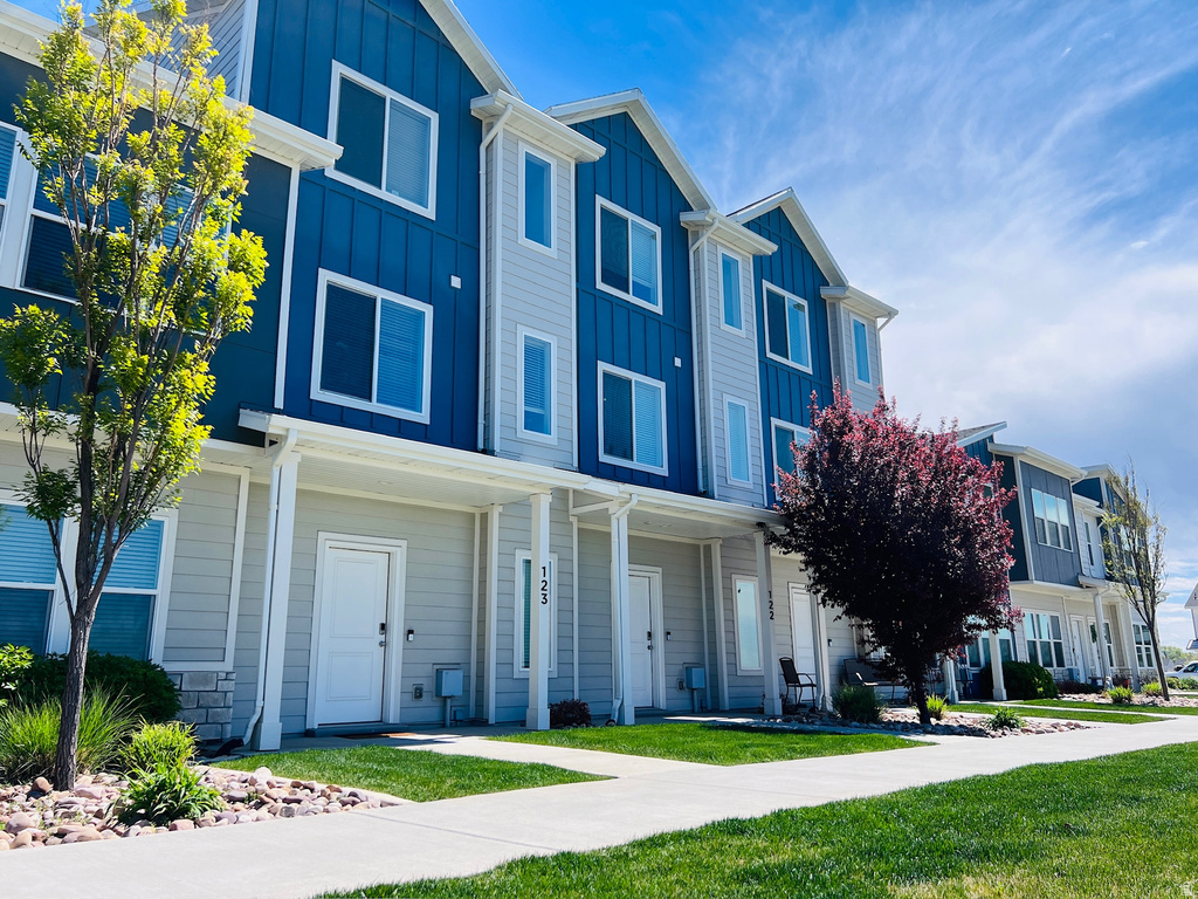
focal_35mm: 26
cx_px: 599
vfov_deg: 53.1
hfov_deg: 67.3
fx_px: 900
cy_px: 450
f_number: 1.5
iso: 50
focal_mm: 5.7
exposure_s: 1/4630
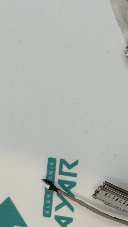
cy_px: 176
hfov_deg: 8.8
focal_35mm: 136
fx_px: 820
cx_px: 155
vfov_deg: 15.7
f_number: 1.78
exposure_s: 1/719
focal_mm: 6.86
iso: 64
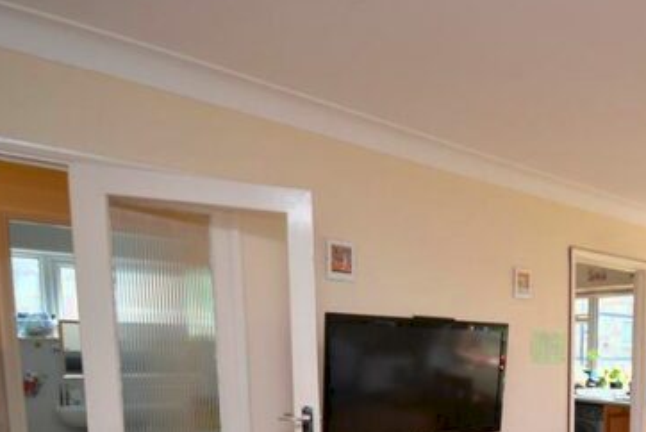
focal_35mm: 29
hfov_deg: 53.8
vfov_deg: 41.0
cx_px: 605
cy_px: 401
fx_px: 521
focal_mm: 10
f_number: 5
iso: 400
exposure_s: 1/100
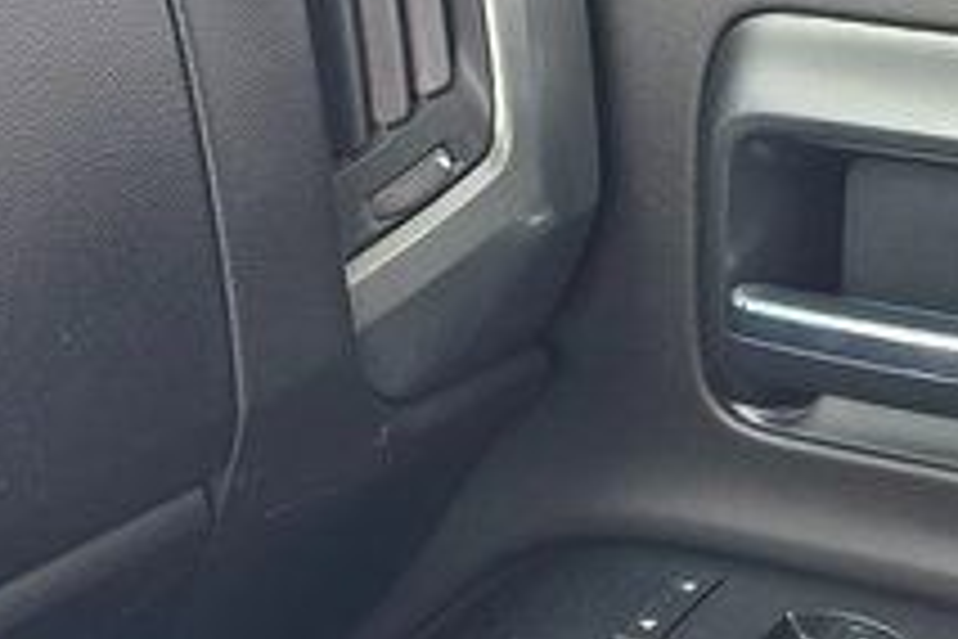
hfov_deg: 17.7
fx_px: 3060
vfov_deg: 11.6
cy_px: 860
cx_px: 265
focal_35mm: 115
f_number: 1.7
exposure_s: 1/120
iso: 160
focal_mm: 6.3
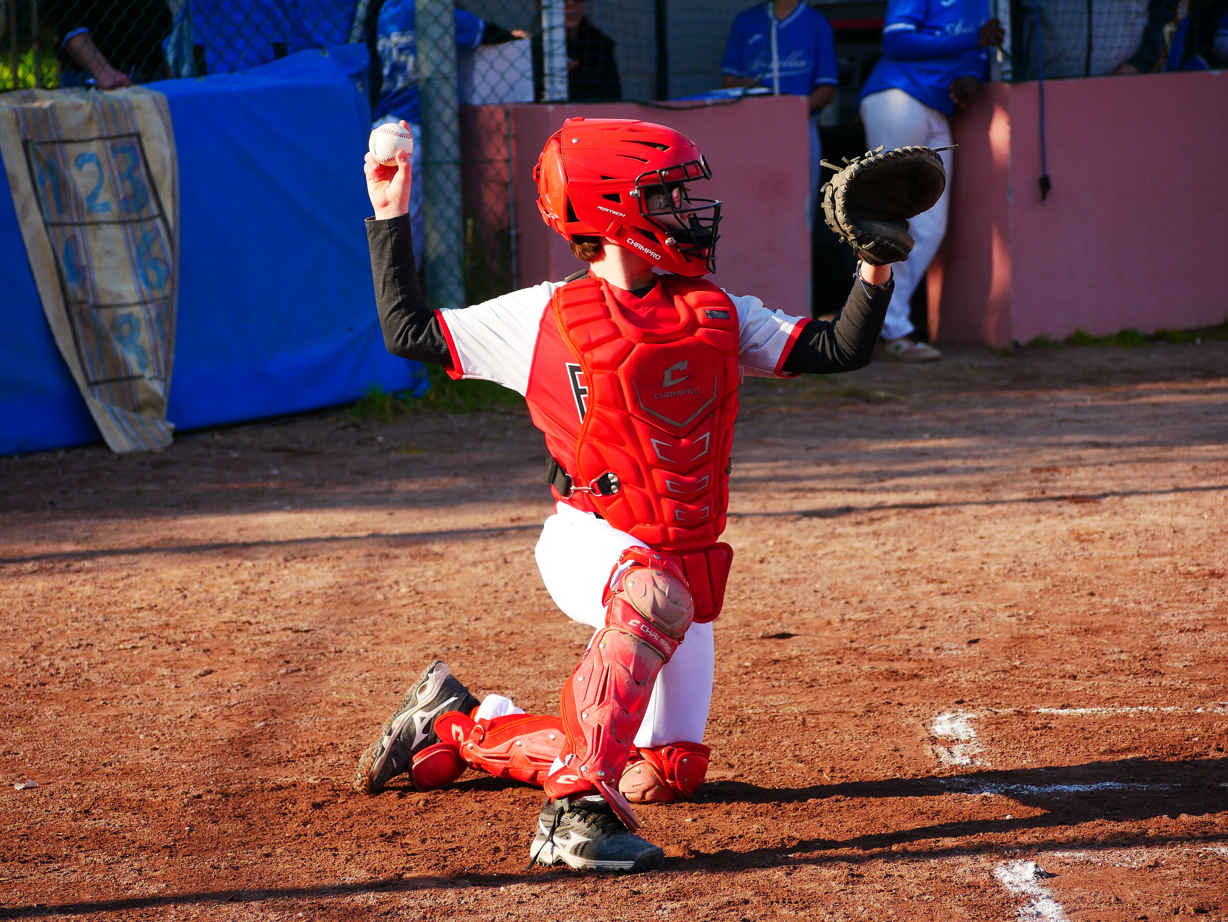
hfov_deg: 10.7
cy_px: 461
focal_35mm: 184
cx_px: 614
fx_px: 6530
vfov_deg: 8.1
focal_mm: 92
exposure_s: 1/640
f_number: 4.9
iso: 200
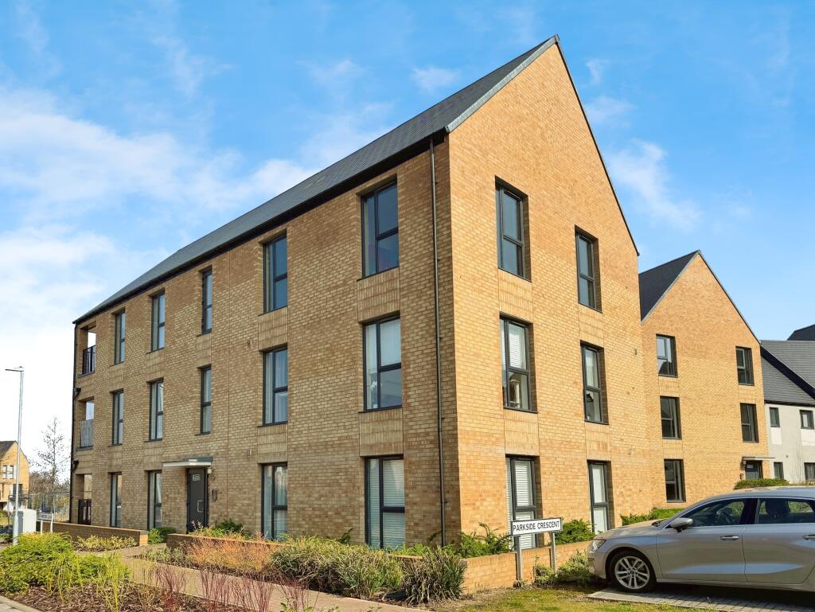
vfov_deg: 56.9
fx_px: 565
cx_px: 408
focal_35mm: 24
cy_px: 306
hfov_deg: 71.6
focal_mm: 6.86
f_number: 1.78
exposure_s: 1/5348
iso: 80
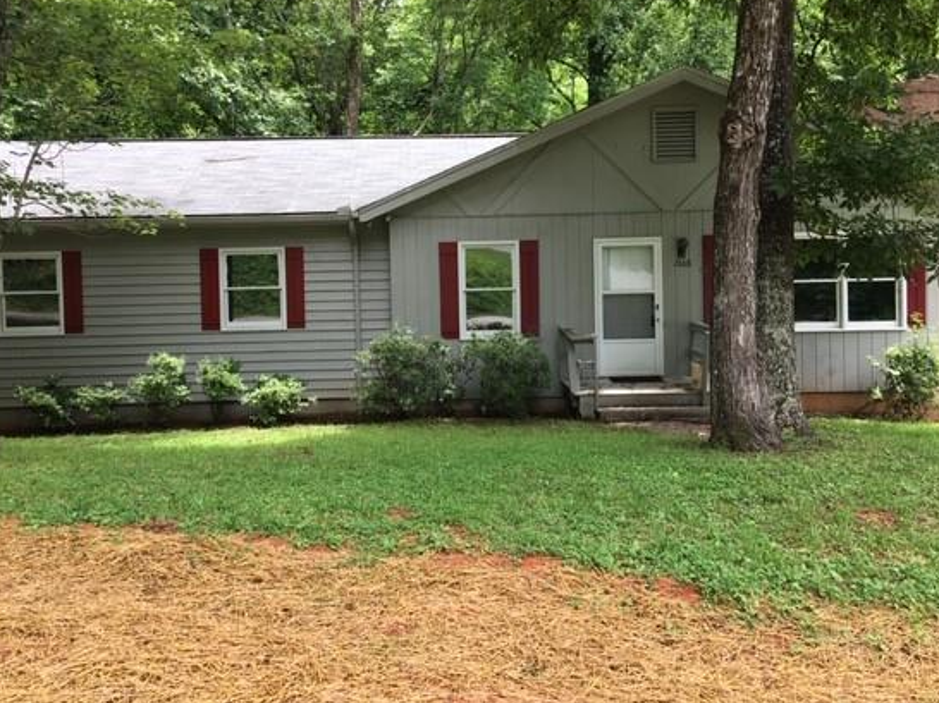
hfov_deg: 53.9
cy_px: 304
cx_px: 425
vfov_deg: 41.7
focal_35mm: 34
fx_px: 922
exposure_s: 1/188
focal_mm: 4.15
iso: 25
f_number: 2.2
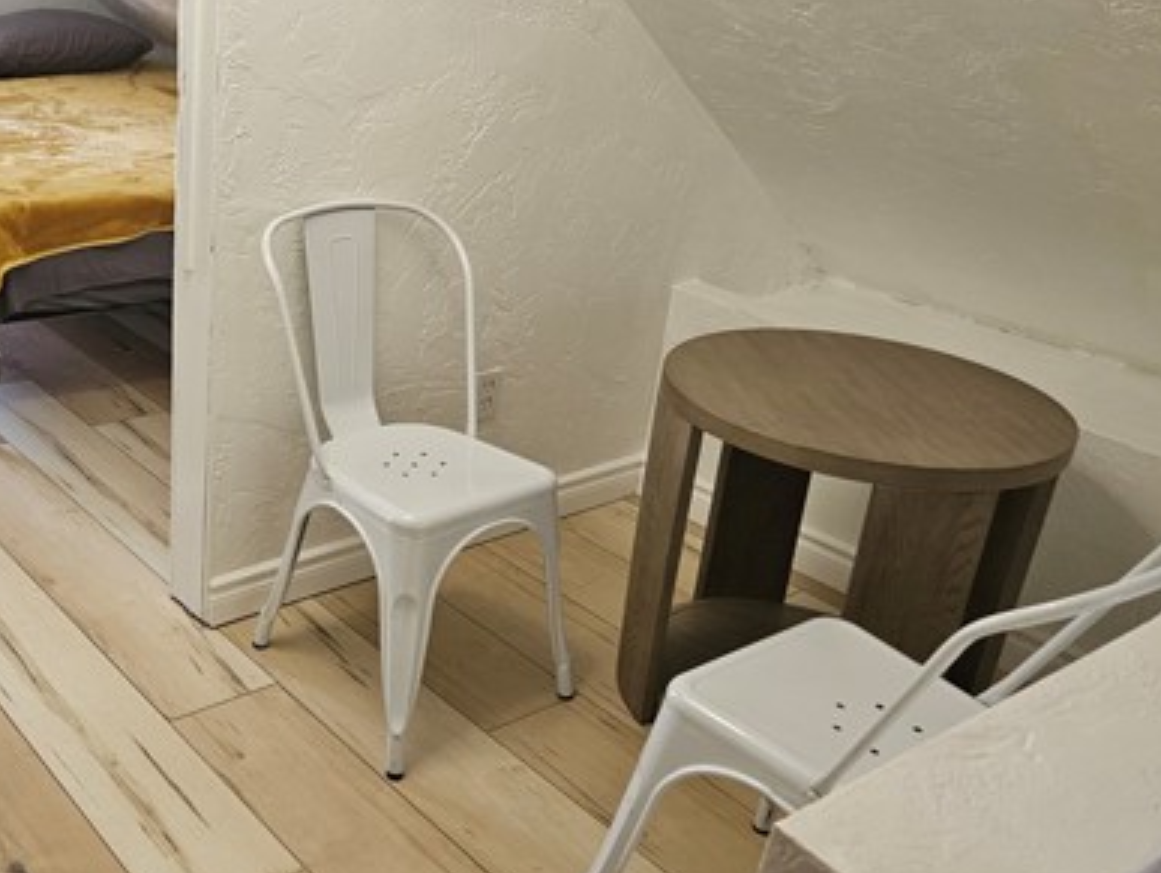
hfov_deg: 46.4
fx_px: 1276
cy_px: 411
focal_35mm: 38
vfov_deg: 37.8
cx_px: 231
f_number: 1.8
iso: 320
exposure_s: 1/120
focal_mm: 5.4
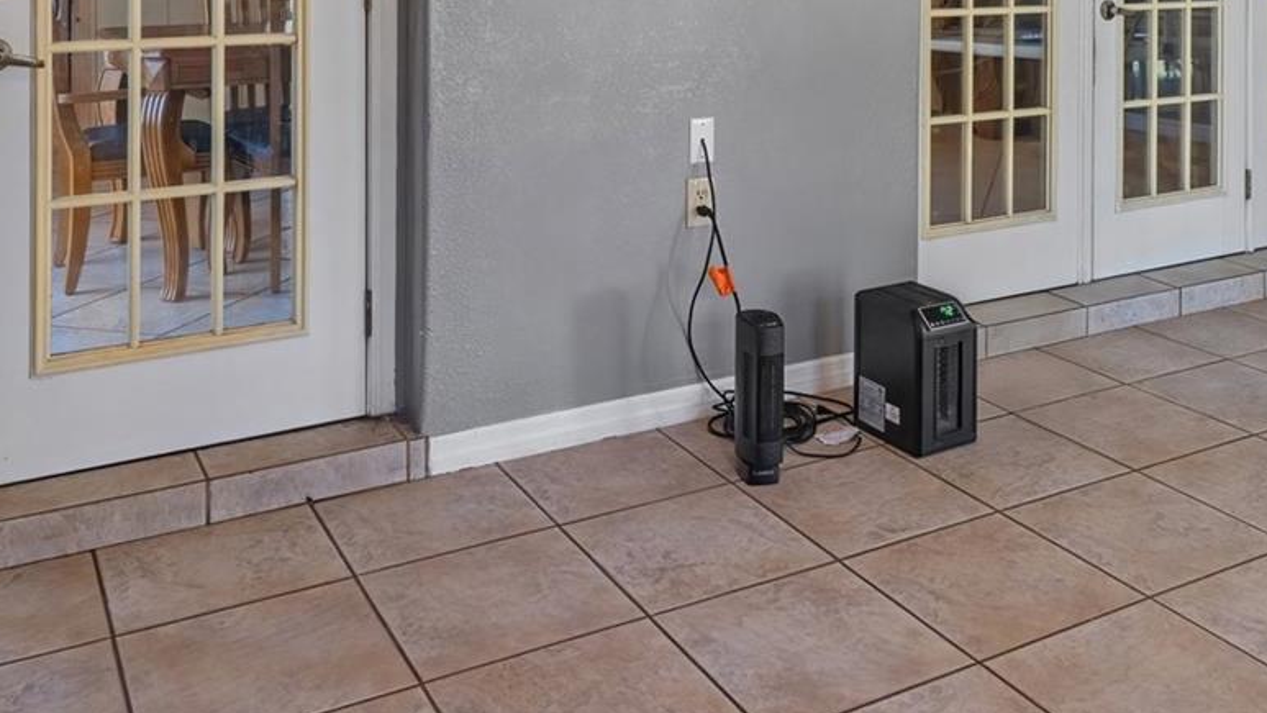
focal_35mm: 39
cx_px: 787
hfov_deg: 51.1
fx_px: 1310
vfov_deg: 27.3
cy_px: -111
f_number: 8
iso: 1000
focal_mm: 12
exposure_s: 1/10
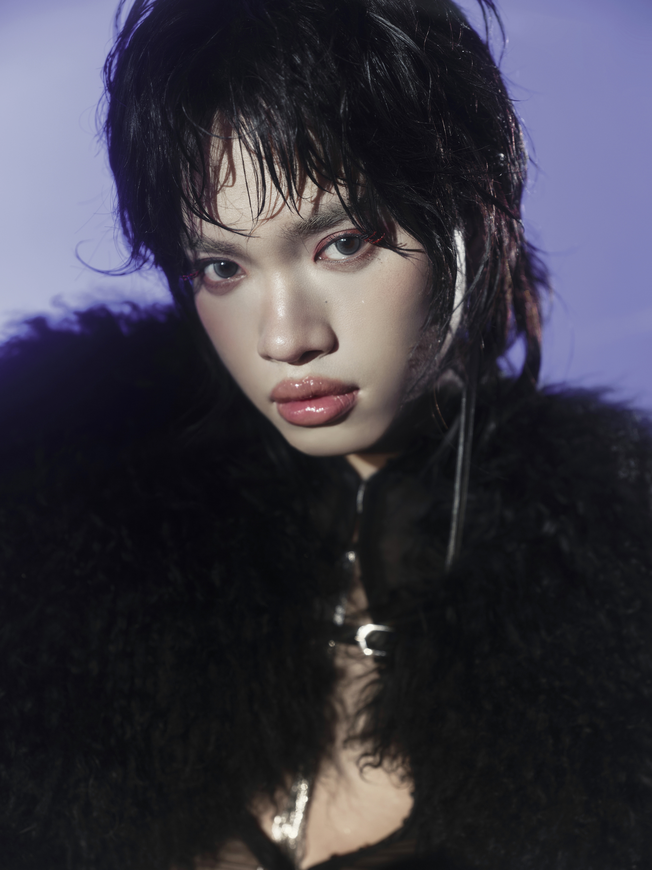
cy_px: 435
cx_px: 326
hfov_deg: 28.6
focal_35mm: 51
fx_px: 1281
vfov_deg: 37.5
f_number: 4.5
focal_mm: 64
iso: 250
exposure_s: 1/125
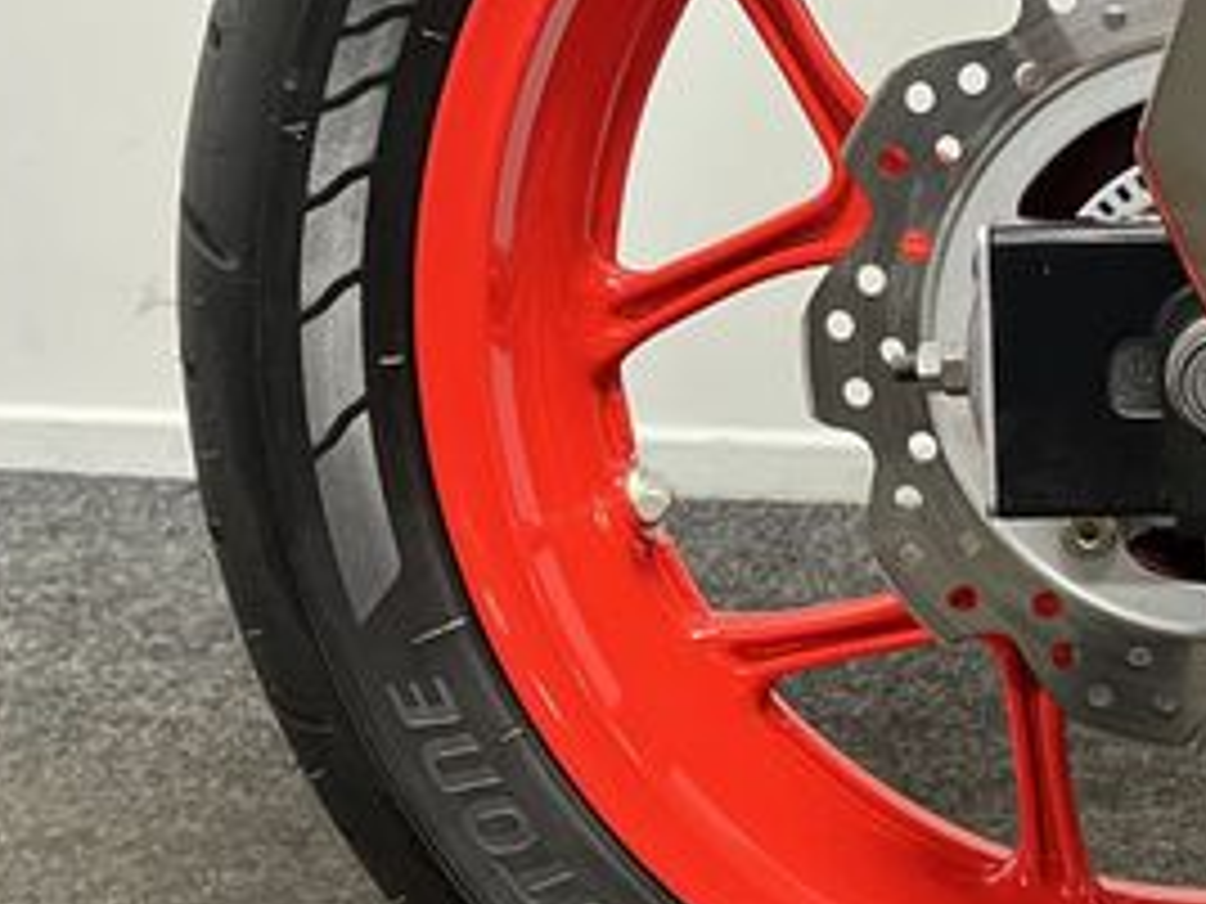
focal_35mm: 62
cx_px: 1233
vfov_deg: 23.5
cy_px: 274
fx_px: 2160
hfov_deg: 29.0
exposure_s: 1/50
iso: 400
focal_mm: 5.1
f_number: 1.6
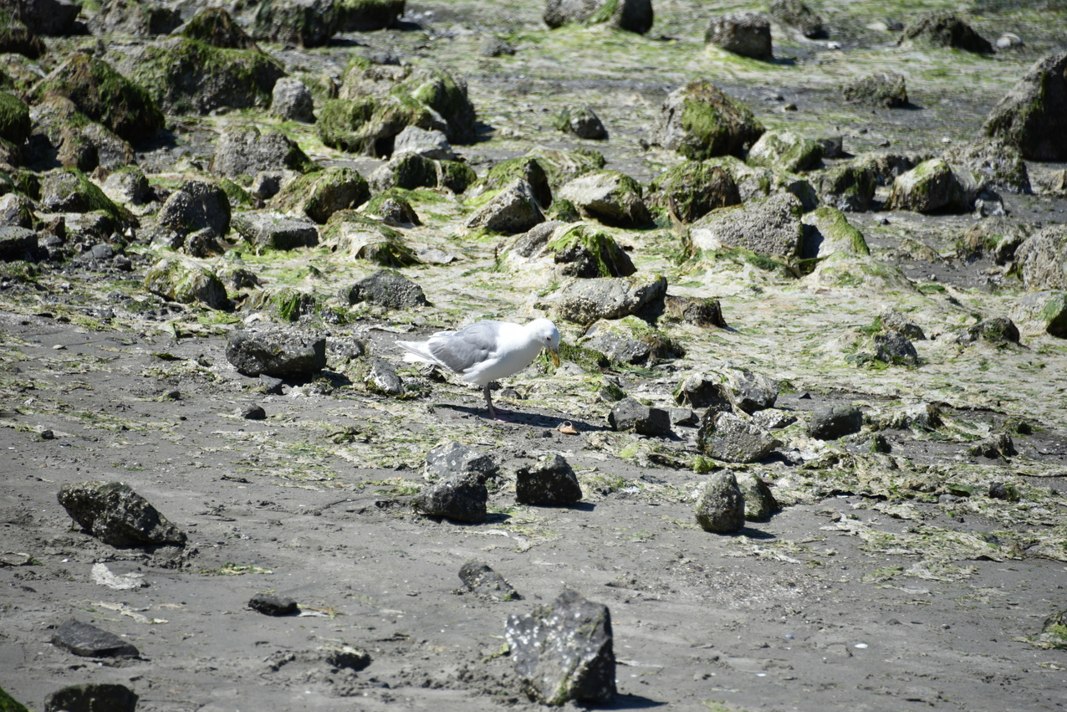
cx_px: 534
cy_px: 356
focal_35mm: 301
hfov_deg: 6.8
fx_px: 8922
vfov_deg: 4.6
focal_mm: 300
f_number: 5.6
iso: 125
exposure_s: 1/640
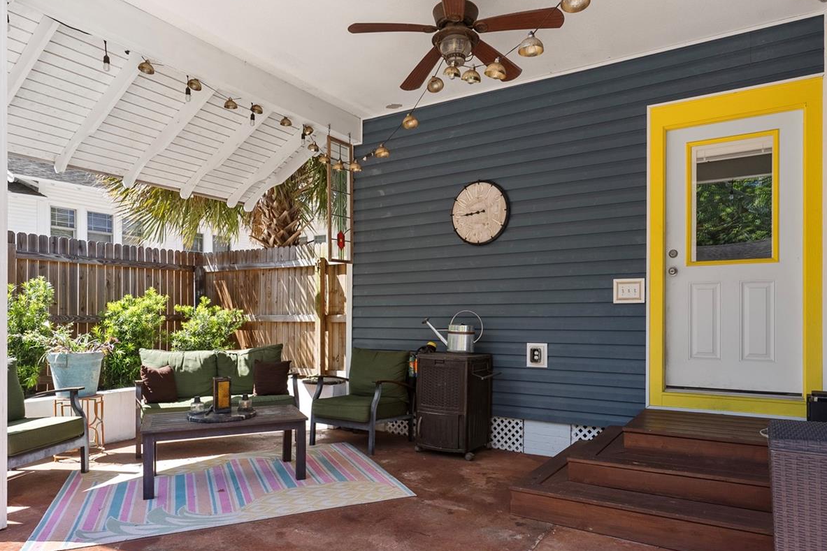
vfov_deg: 55.0
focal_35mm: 23
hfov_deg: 76.1
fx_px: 528
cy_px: 307
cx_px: 431
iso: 400
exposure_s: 1/200
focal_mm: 17
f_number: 8
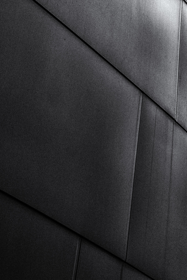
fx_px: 764
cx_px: 267
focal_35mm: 98
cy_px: -120
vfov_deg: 18.7
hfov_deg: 13.3
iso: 100
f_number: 10
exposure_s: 1/800
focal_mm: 28
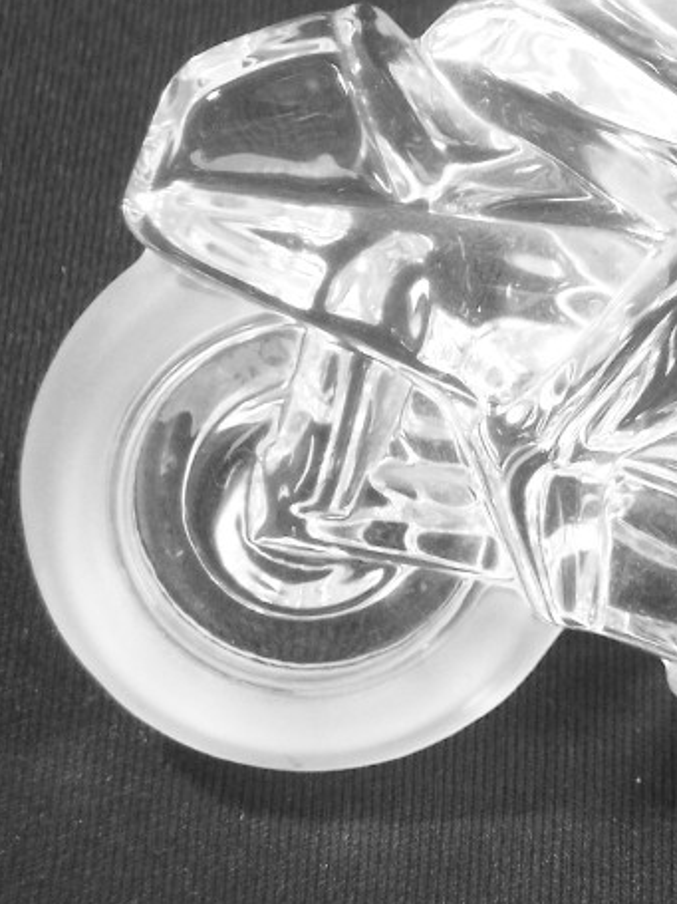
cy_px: 179
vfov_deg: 8.7
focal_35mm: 227
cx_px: 973
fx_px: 5922
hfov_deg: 6.5
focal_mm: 21.3
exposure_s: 1/10
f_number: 4.8
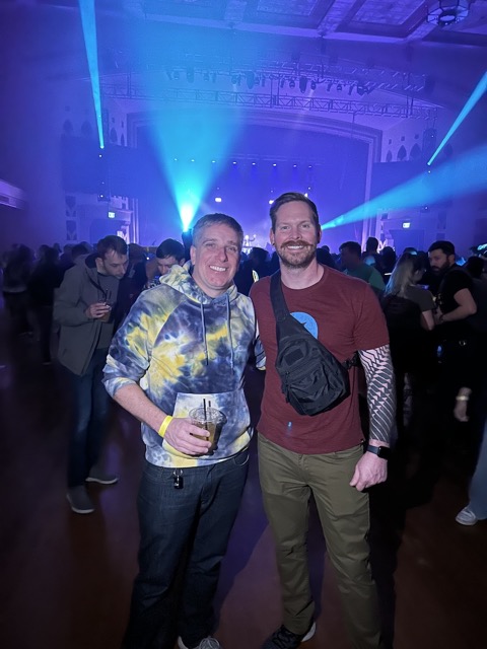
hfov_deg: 56.8
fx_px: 450
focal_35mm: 24
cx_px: 244
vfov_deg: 71.6
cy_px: 324
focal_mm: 6.86
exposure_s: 1/14
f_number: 1.78
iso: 3200
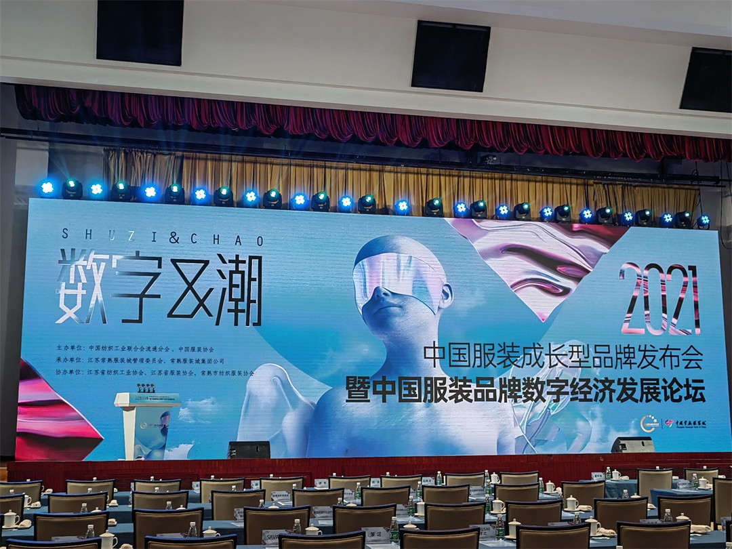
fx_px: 930
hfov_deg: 42.9
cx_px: 366
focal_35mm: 44
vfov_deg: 32.9
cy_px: 274
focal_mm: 5.52
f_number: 1.9
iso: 148
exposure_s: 1/100
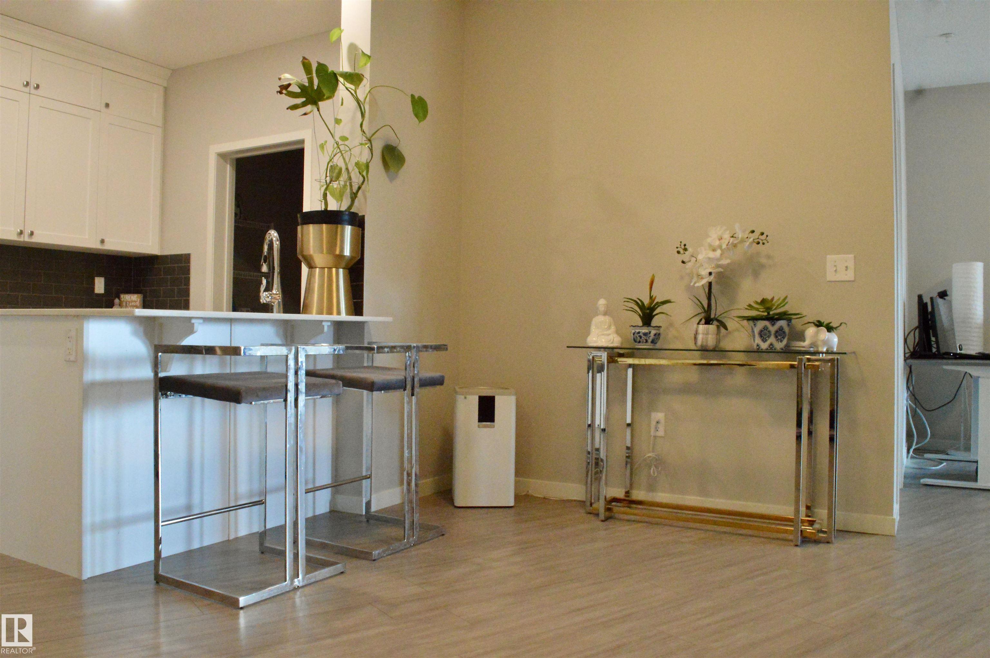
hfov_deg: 67.4
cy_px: 329
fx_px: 742
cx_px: 495
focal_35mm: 27
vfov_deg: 47.8
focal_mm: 18
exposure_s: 1/25
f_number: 14
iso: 6400
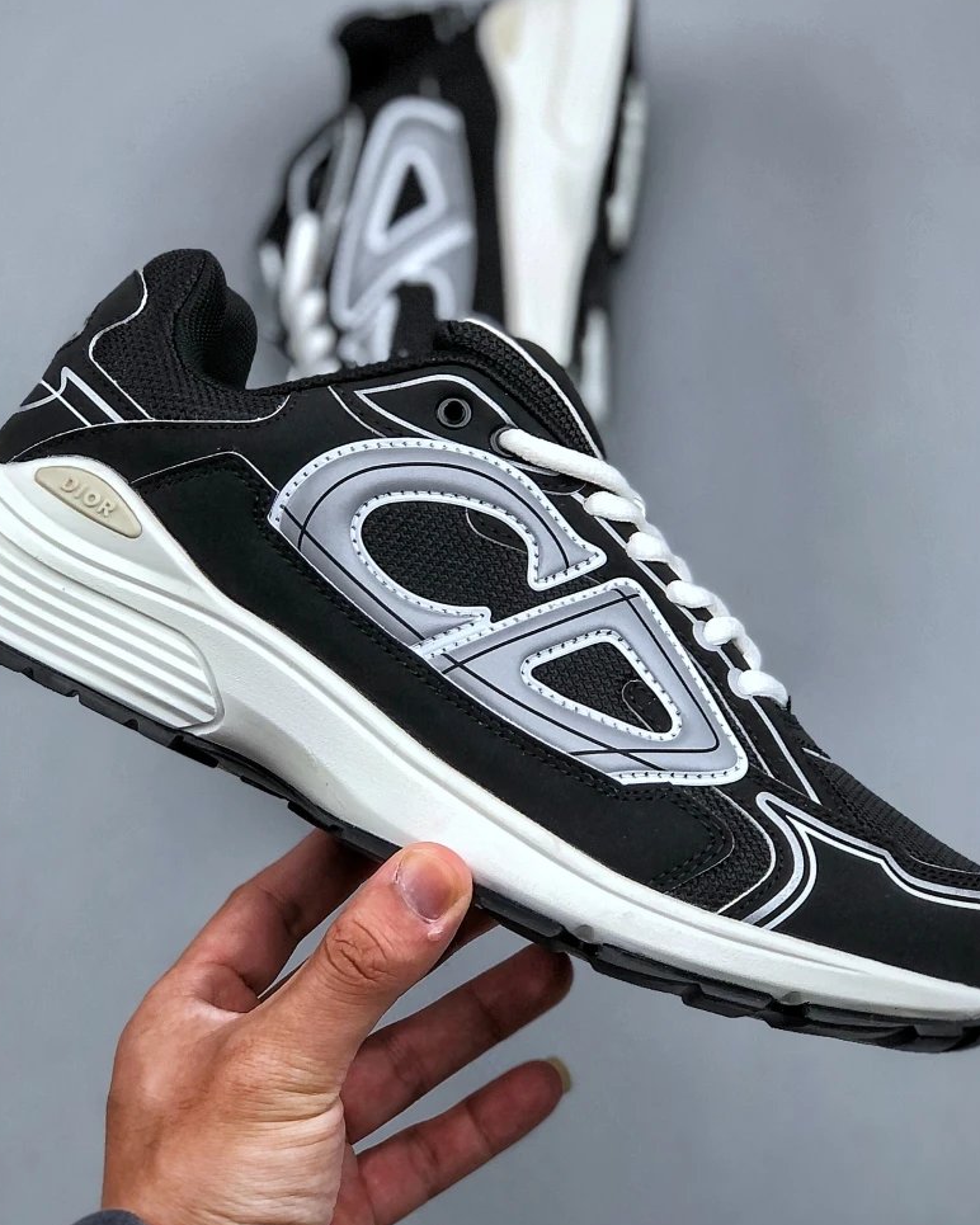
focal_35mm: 83
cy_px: 553
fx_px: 3009
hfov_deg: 18.5
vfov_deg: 23.0
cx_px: 423
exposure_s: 1/50
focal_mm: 6.6
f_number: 2.8
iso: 20
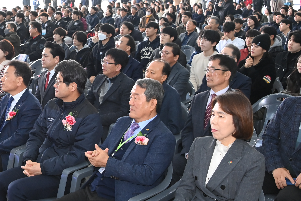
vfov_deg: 24.2
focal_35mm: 56
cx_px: 41
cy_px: 84
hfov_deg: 34.0
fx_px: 468
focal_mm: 28
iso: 4000
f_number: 6.3
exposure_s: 1/250
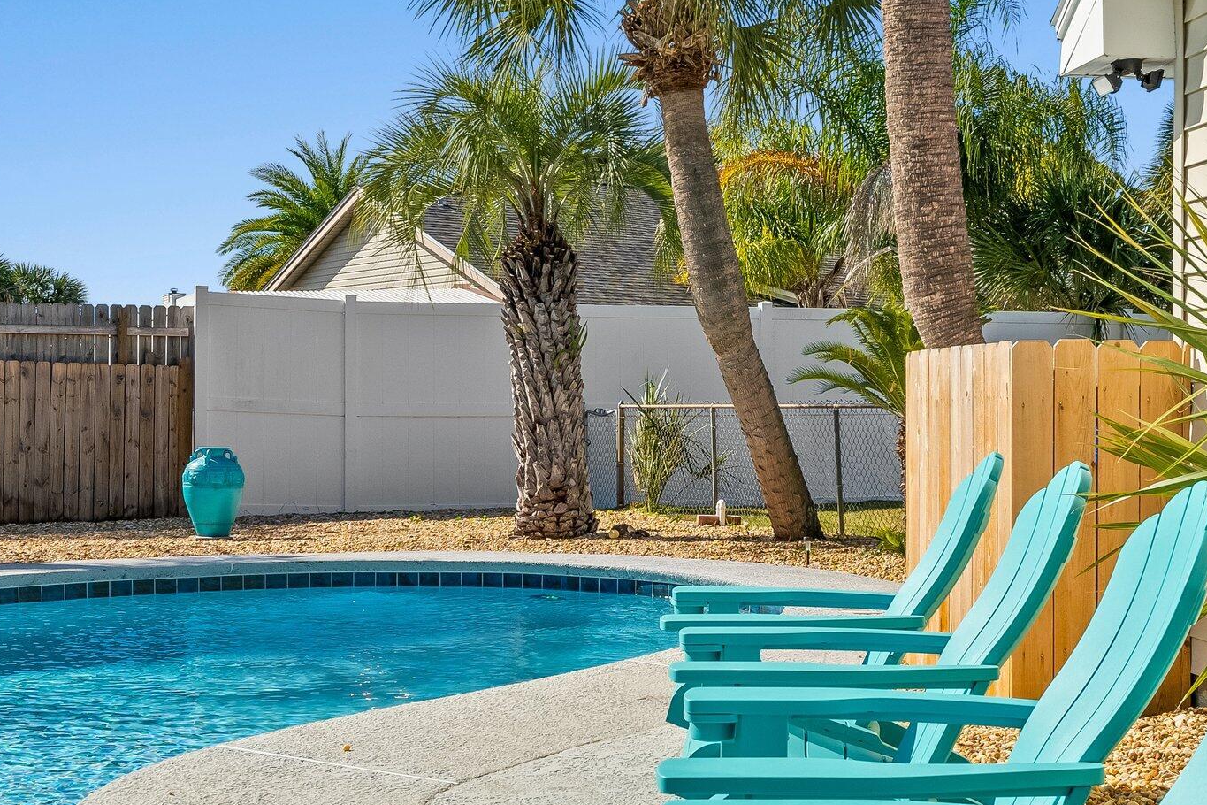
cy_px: 374
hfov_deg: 36.8
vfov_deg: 25.1
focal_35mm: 54
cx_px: 680
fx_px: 1810
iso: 100
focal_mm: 24
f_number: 10
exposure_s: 1/640
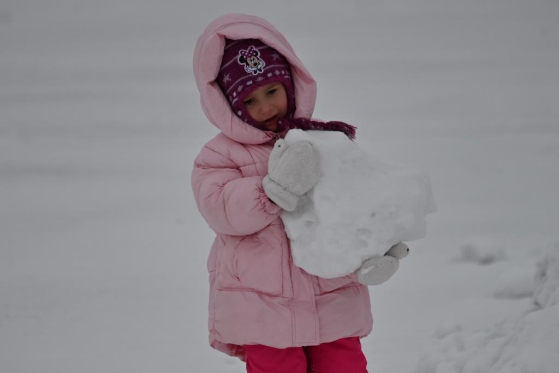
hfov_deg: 5.1
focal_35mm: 405
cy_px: 186
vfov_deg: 3.4
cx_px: 280
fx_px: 6289
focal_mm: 270
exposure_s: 1/2000
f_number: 5.6
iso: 640
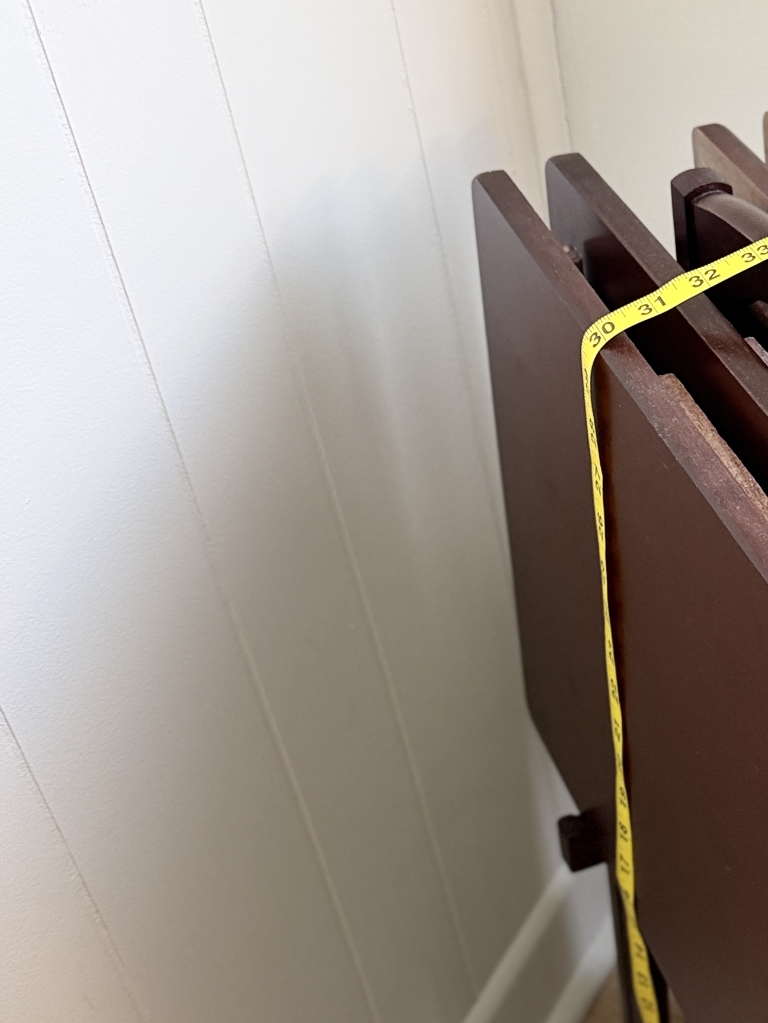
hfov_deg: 24.1
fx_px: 1657
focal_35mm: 56
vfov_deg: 34.0
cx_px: 875
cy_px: 699
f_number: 1.78
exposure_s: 1/60
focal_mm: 6.76
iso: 200
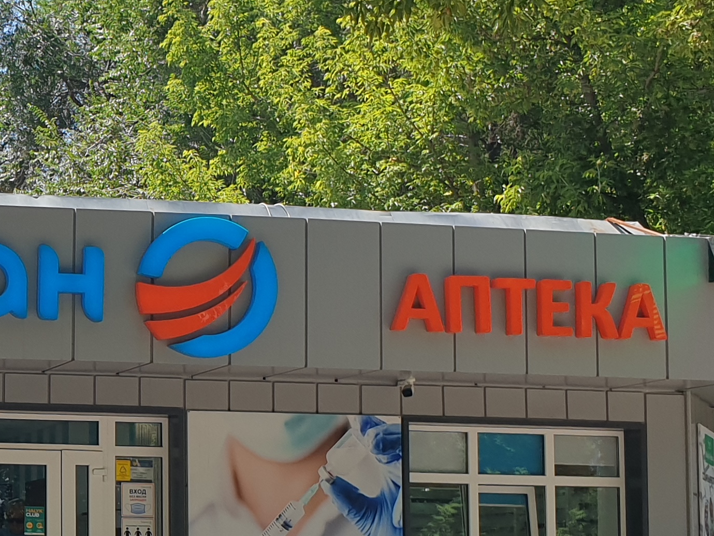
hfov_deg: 23.5
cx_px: -136
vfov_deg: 19.2
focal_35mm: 76
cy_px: 448
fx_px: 1568
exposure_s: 1/892
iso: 50
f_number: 2.4
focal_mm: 4.3
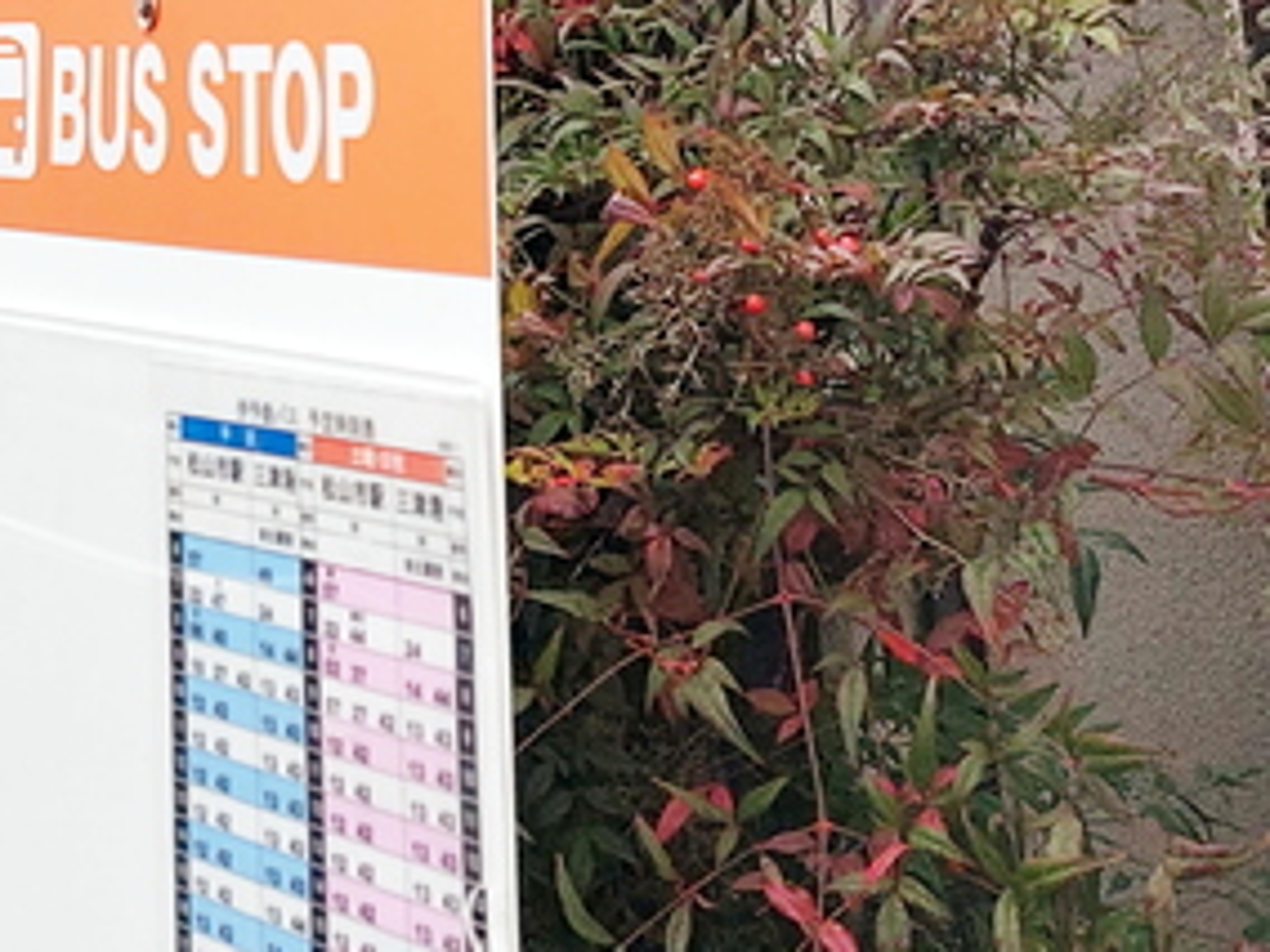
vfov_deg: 16.5
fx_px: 2972
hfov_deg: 23.3
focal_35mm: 81
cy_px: -510
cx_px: 63
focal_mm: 5.23
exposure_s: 1/337
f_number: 1.8
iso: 25
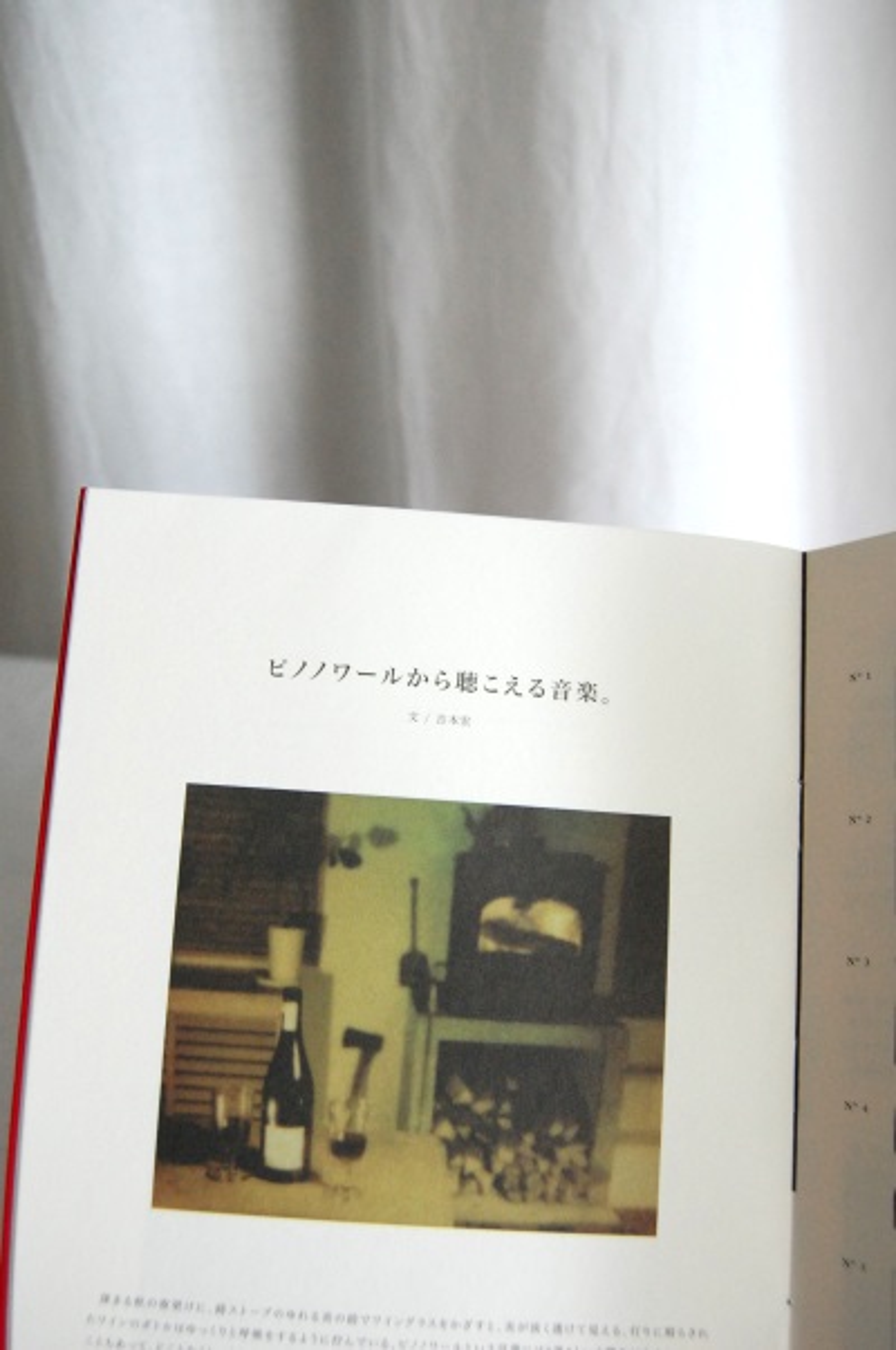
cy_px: 675
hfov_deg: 38.3
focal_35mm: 34
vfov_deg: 55.2
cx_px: 448
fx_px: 1291
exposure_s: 1/20
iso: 1600
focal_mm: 23
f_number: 5.6
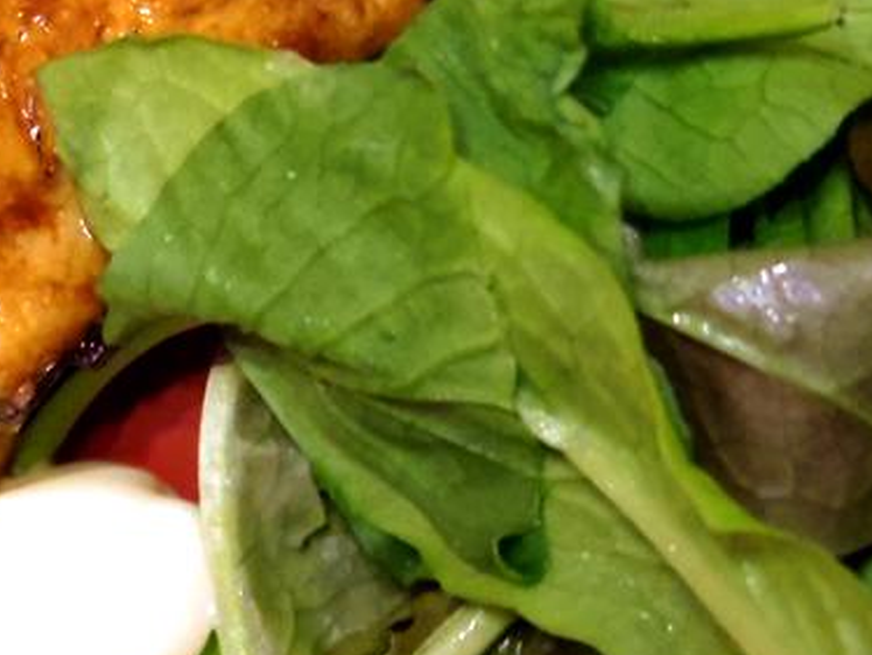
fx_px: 3151
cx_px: 168
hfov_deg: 15.6
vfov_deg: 11.7
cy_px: -19
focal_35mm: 125
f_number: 1.9
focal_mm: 8.5
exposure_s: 1/40
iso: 3200
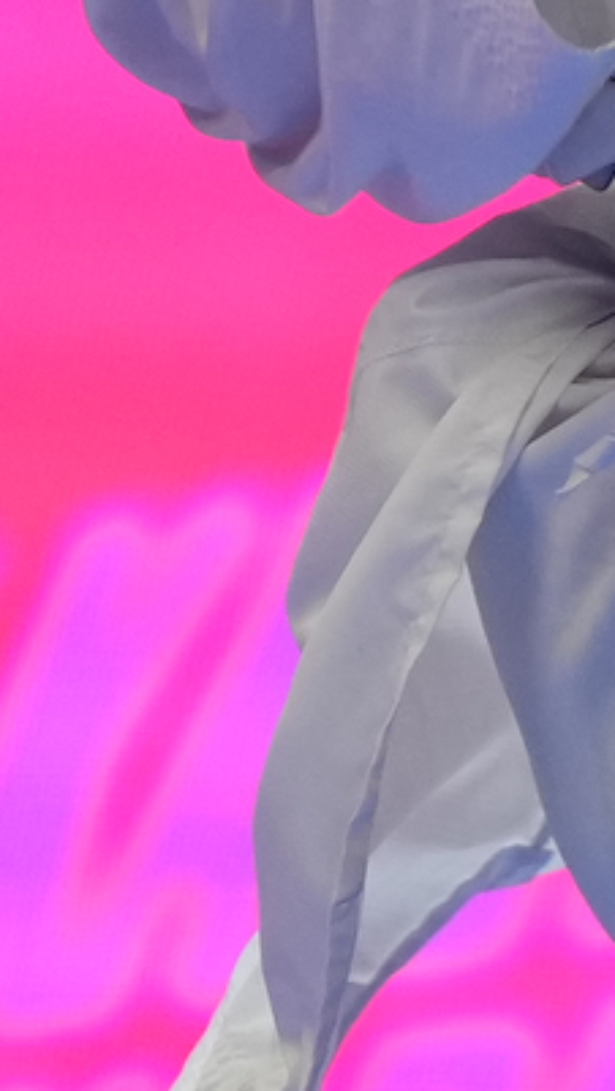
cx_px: 1181
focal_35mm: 1611
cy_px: -1164
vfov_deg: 1.3
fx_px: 46636
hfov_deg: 0.8
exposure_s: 1/1000
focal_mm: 165
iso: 1000
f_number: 2.8
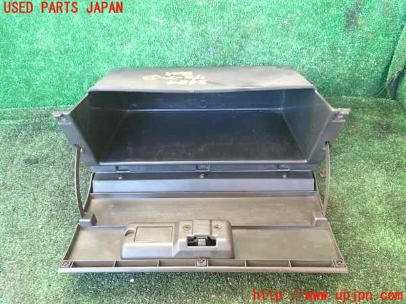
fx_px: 352
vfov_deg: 46.8
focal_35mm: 30
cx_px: 203
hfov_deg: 60.0
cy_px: 152
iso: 400
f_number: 2.3
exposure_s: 1/30
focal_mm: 5.4
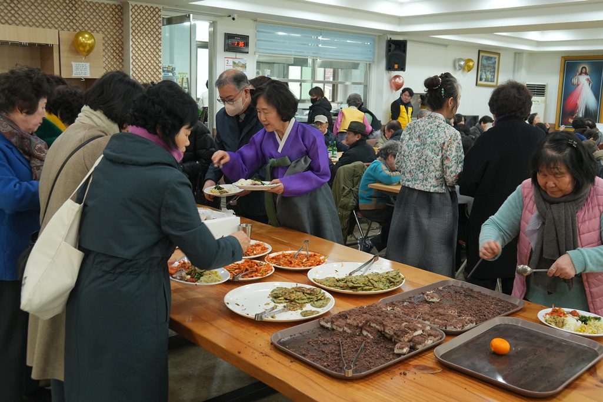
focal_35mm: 34
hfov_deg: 55.1
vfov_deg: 38.3
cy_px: 201
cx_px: 302
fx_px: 578
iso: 1250
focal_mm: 23
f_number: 5.6
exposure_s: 1/80
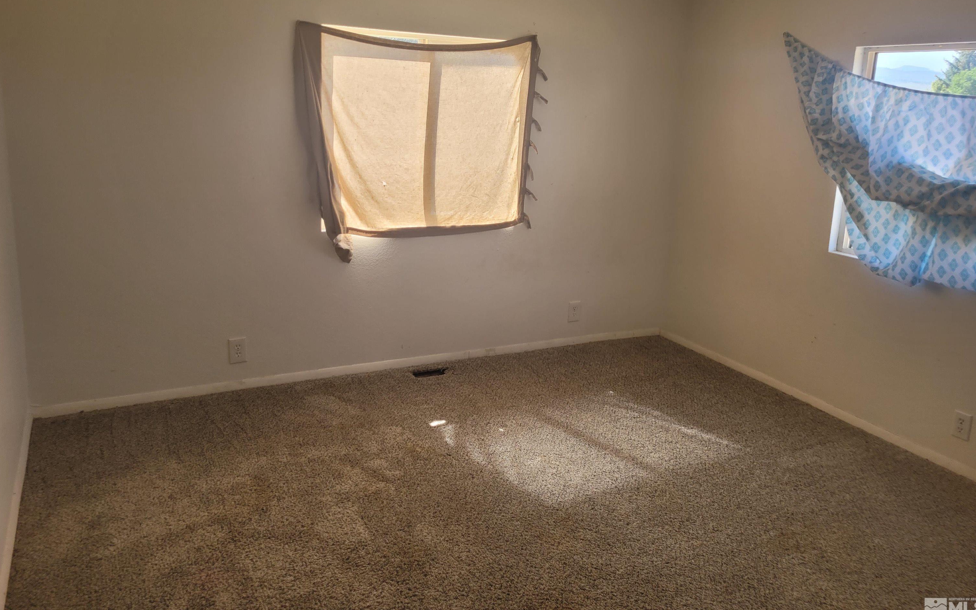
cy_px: 244
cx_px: 492
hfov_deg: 66.5
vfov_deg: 44.3
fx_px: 745
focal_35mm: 28
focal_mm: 5.4
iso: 40
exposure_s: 1/120
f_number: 1.8
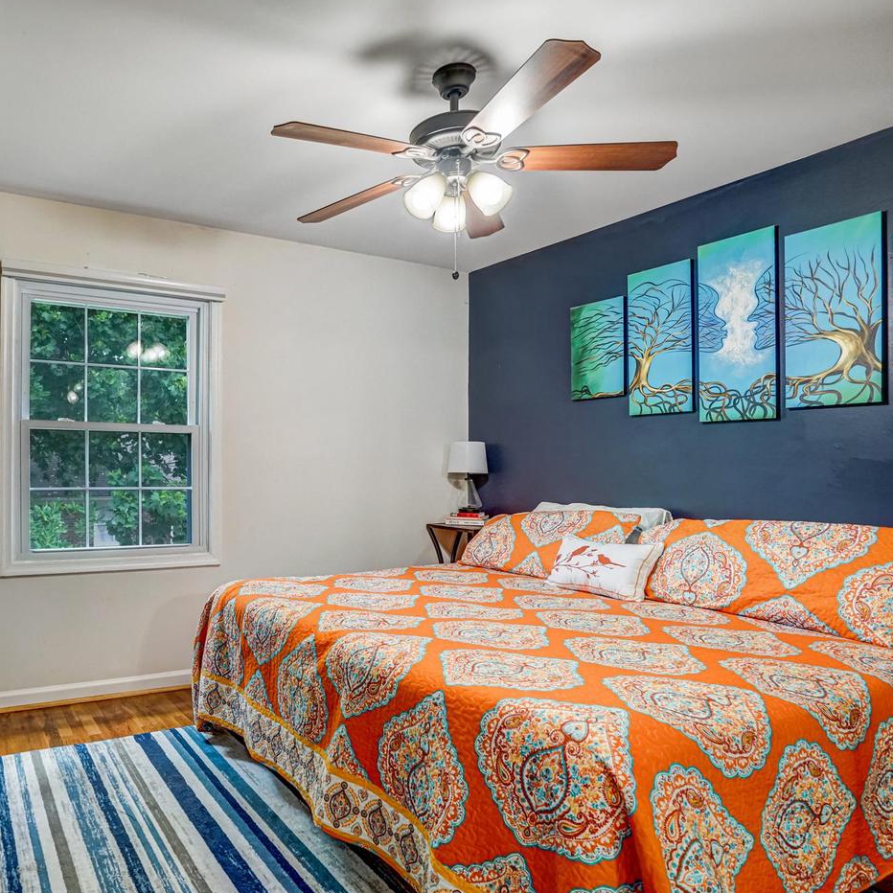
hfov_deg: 68.9
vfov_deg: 72.1
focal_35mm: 21
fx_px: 613
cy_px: 452
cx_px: 259
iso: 1250
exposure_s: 1/30
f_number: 8
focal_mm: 16
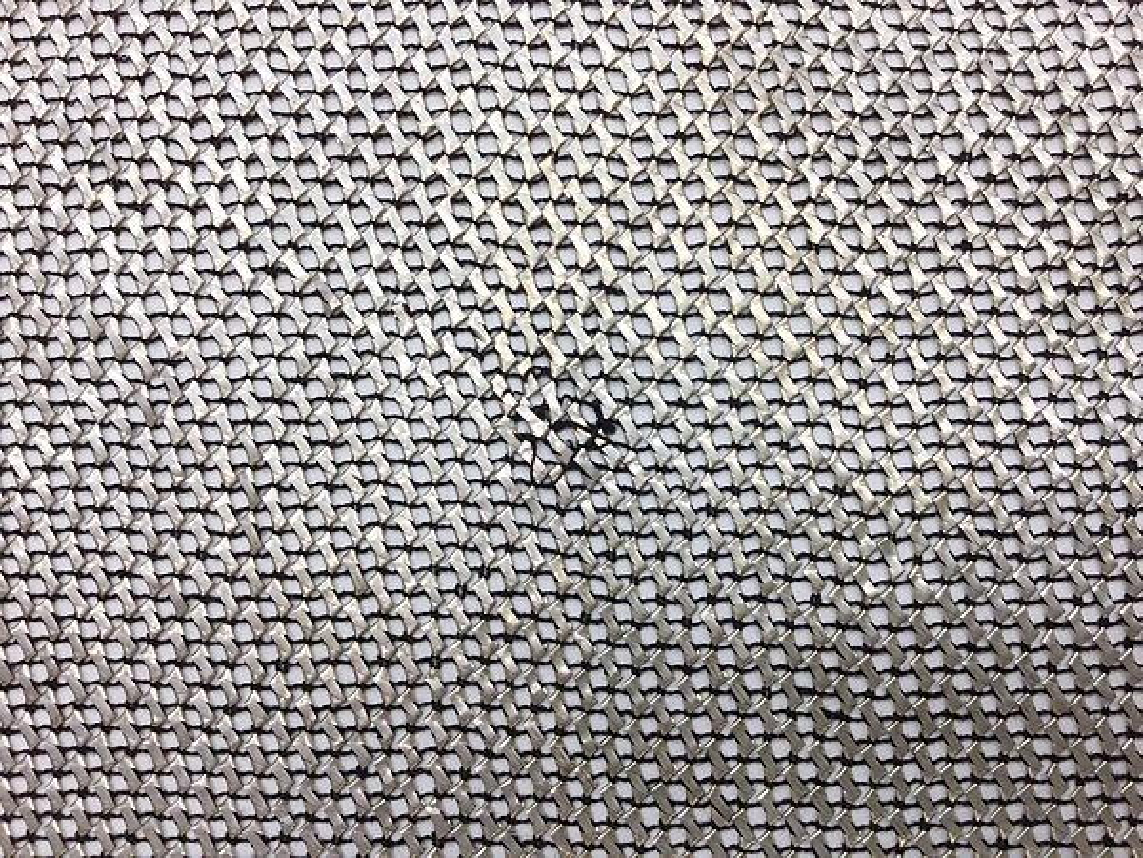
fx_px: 1024
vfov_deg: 45.4
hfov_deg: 58.4
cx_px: 572
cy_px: 429
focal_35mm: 31
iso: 32
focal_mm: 3.3
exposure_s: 1/60
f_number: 2.4
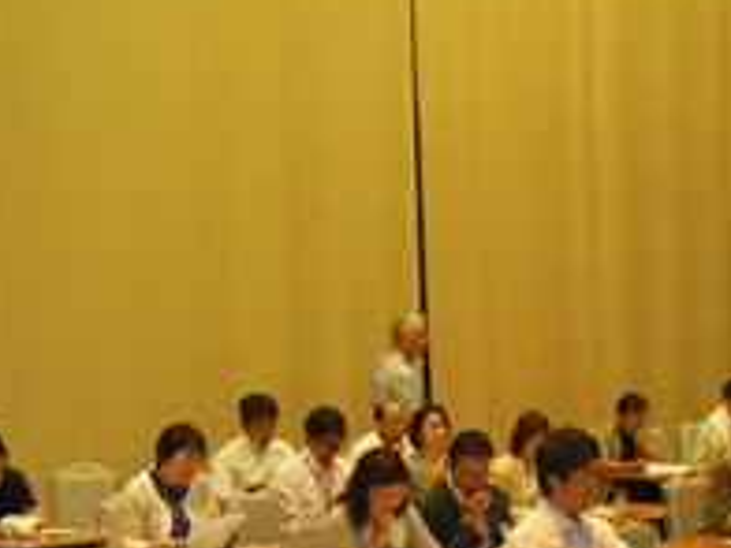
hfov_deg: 21.1
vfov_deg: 16.2
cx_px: 757
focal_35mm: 89
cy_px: 578
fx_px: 1879
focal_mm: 6.9
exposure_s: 1/30
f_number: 4.1
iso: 640
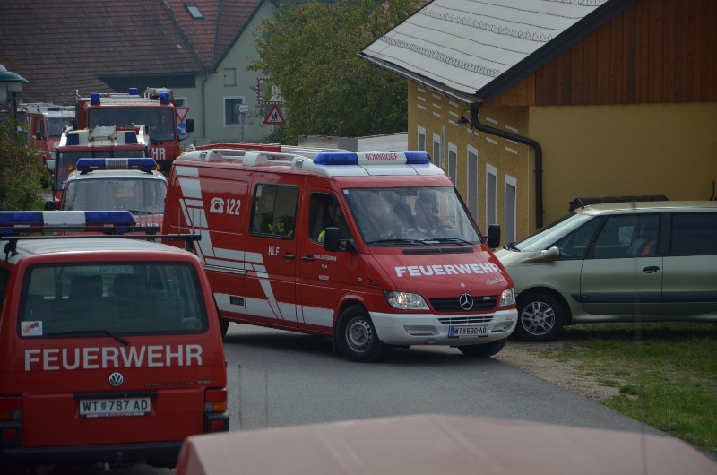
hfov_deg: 13.1
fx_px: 3131
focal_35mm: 158
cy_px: 238
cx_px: 358
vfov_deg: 8.7
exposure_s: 1/4000
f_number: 5.6
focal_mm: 105
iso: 640
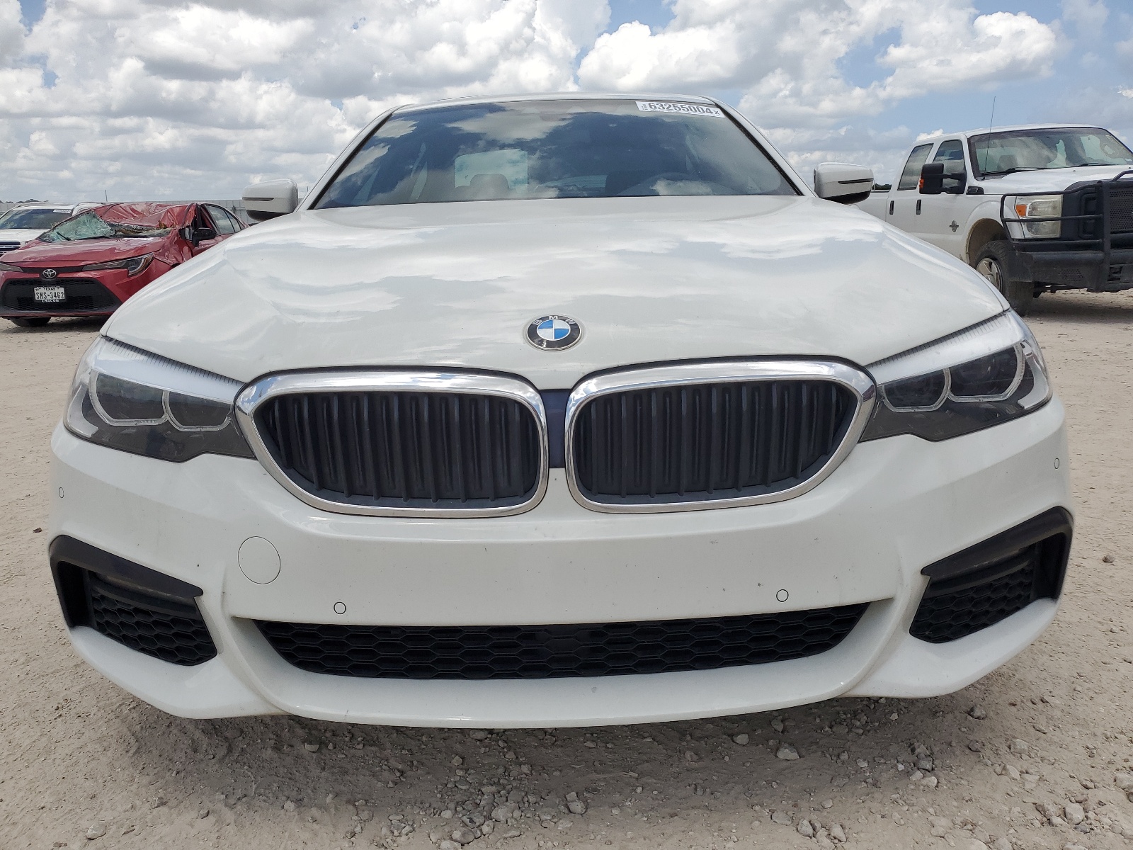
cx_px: 566
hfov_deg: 67.3
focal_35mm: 26
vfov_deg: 53.1
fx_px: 851
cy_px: 425
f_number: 1.5
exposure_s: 1/5000
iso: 50
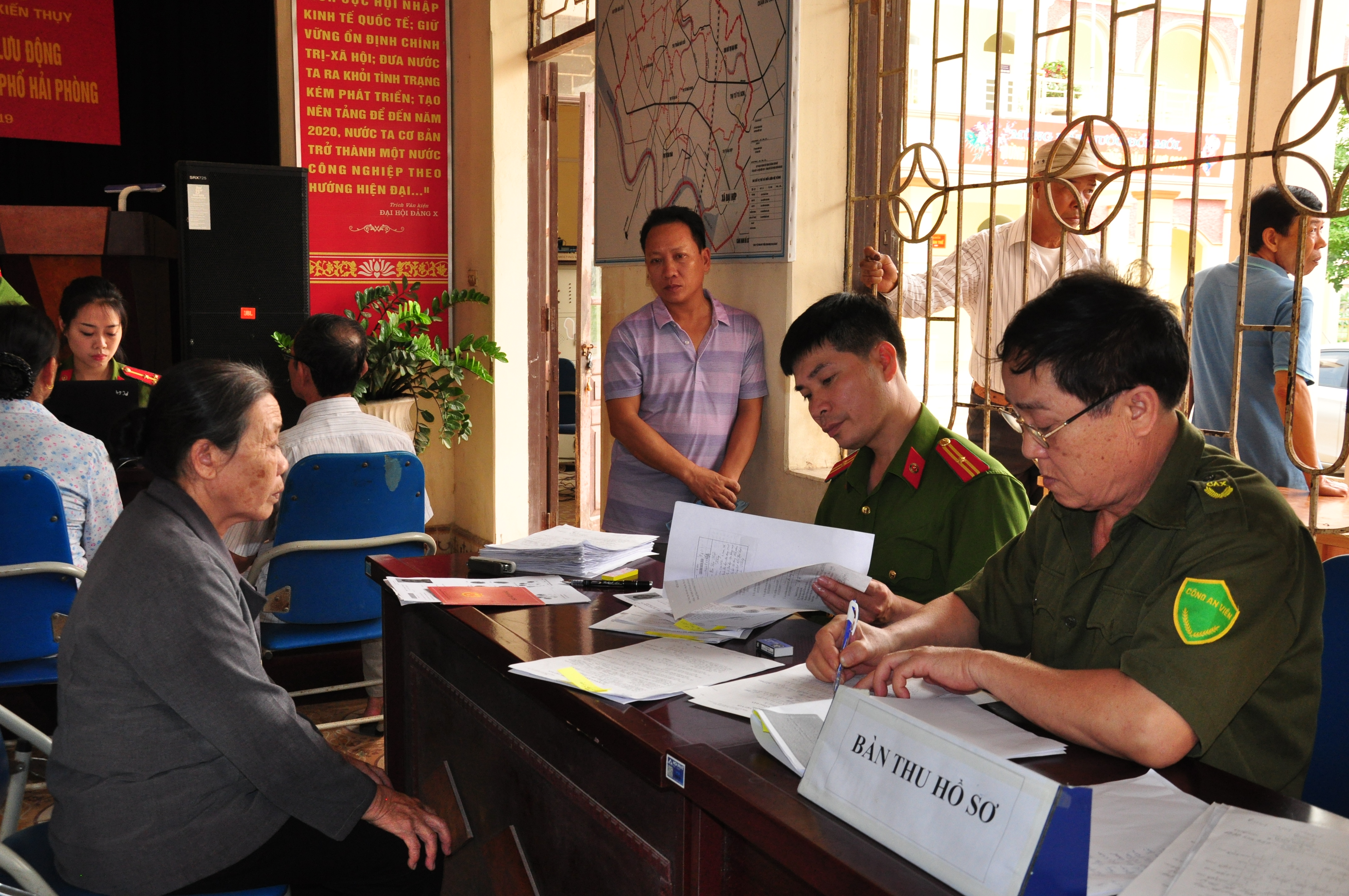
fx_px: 1347
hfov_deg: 53.2
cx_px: 674
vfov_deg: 36.8
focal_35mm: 36
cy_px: 448
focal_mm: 24
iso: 800
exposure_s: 1/200
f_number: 5
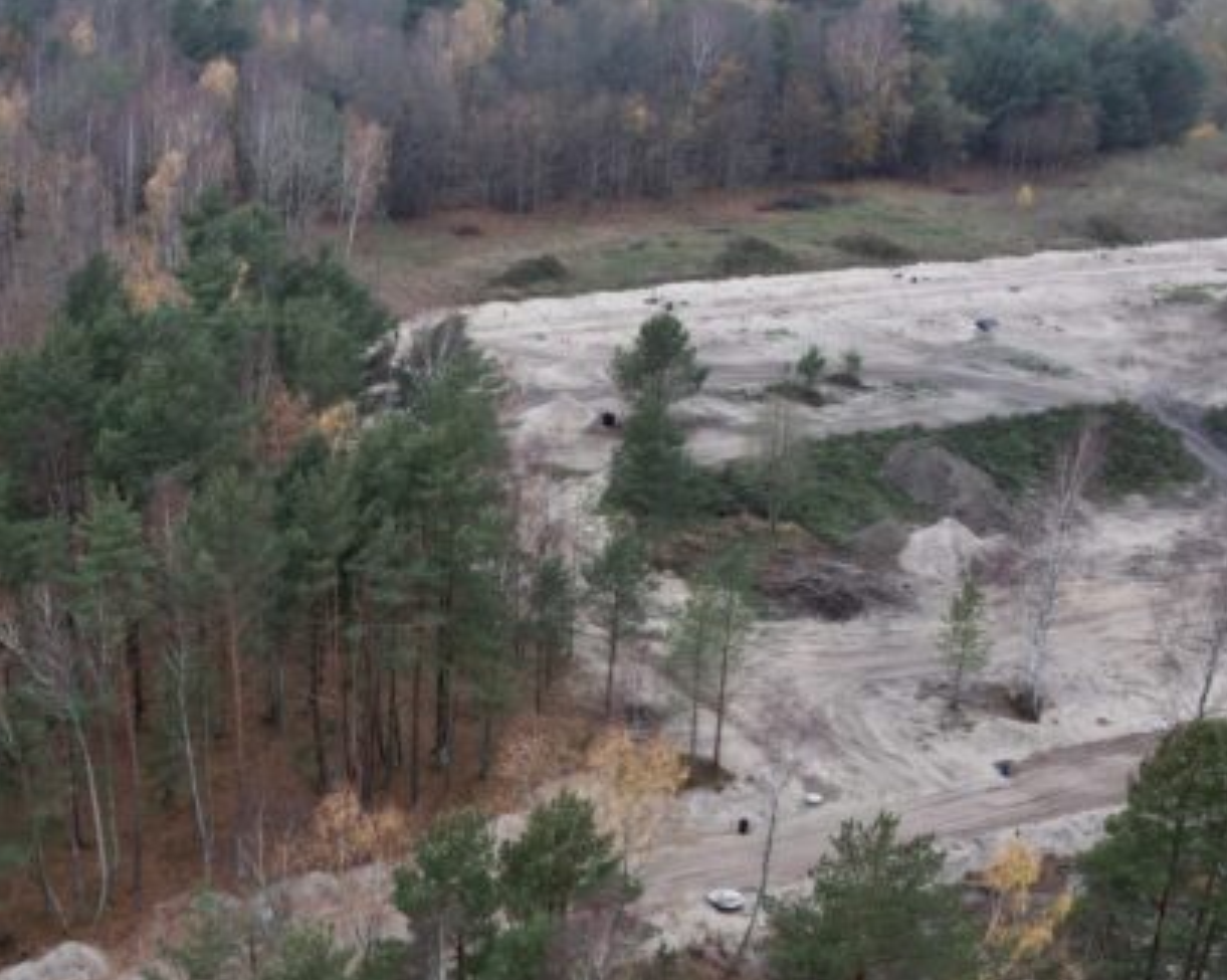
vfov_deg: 28.8
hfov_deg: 35.6
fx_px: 1887
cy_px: 686
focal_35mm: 52
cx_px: 383
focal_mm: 8.38
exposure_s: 1/15
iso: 170
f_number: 2.8
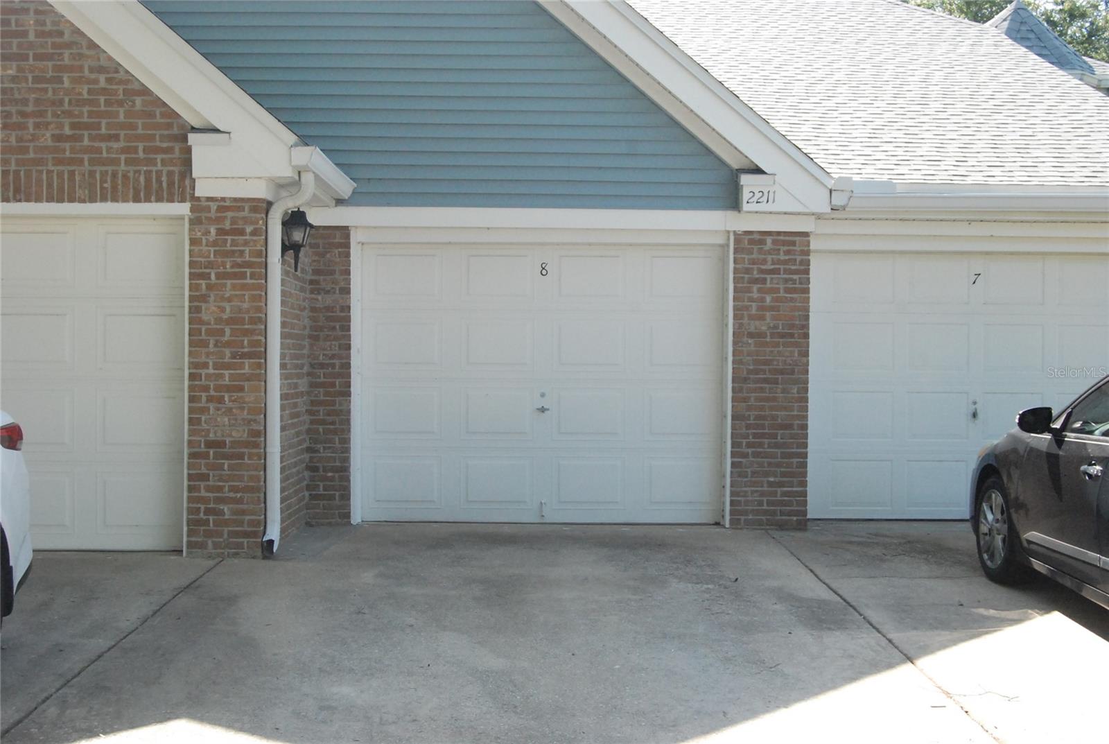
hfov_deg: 43.5
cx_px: 554
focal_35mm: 45
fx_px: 1389
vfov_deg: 30.0
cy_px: 372
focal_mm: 30
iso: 1600
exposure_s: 1/500
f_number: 11
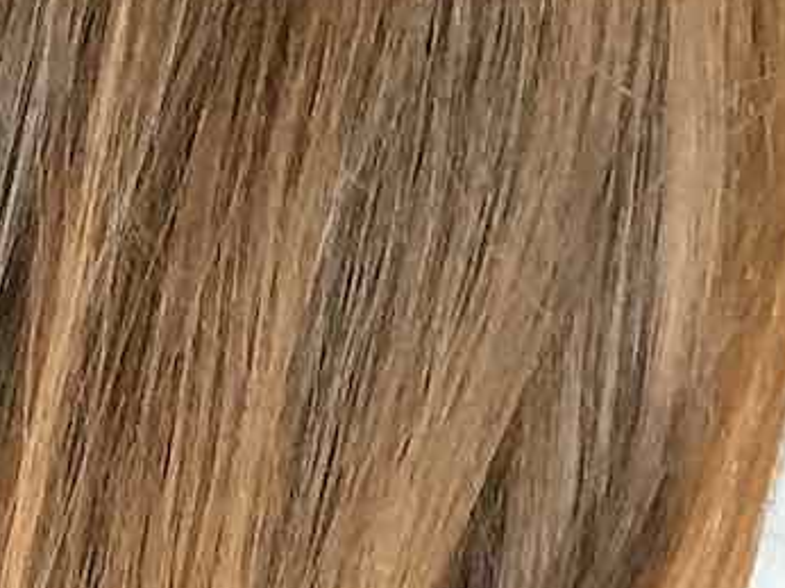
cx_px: -404
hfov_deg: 11.7
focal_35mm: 162
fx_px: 3671
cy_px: 1092
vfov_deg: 8.7
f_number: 1.8
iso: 40
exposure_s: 1/25
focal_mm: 3.99
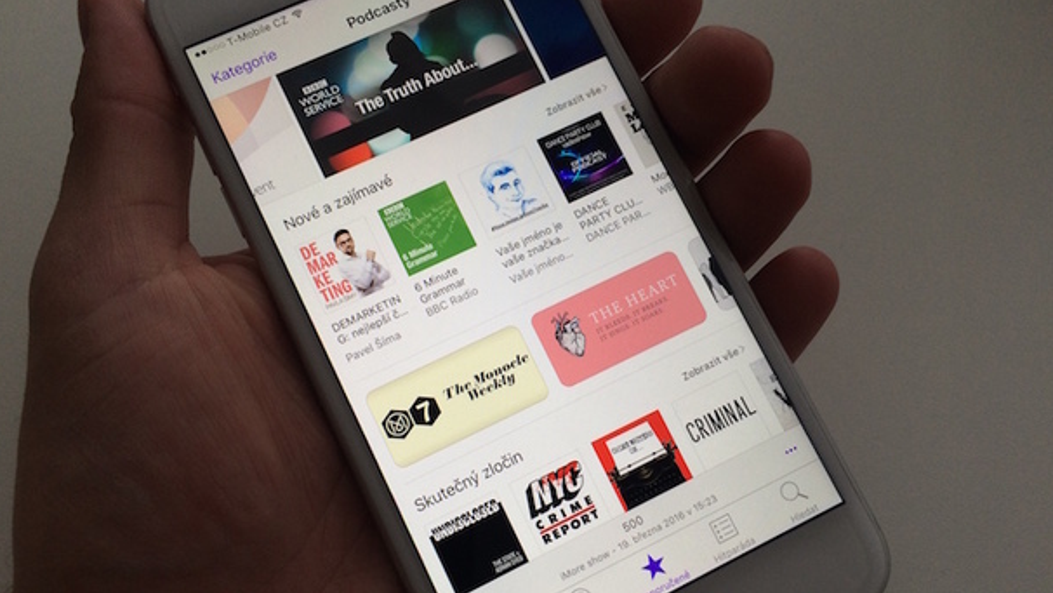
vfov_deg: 36.6
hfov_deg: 61.0
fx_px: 894
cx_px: 525
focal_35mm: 32
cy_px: 328
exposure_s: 1/50
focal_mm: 4.15
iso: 50
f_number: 2.2
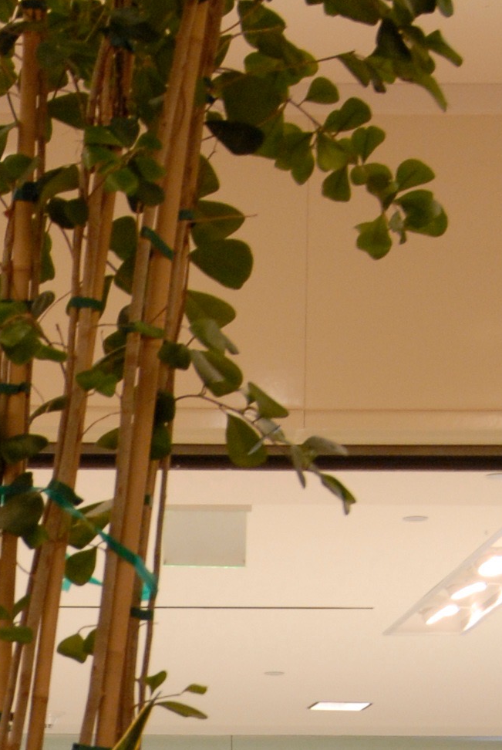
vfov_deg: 8.8
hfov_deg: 6.0
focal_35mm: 227
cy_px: 1216
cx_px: -416
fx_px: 4733
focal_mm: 38
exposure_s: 1/10
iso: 320
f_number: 9
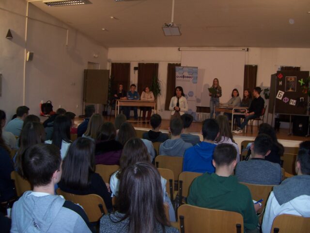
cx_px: 155
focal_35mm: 36
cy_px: 116
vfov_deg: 39.7
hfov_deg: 51.4
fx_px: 322
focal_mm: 6
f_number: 3
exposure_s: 1/15
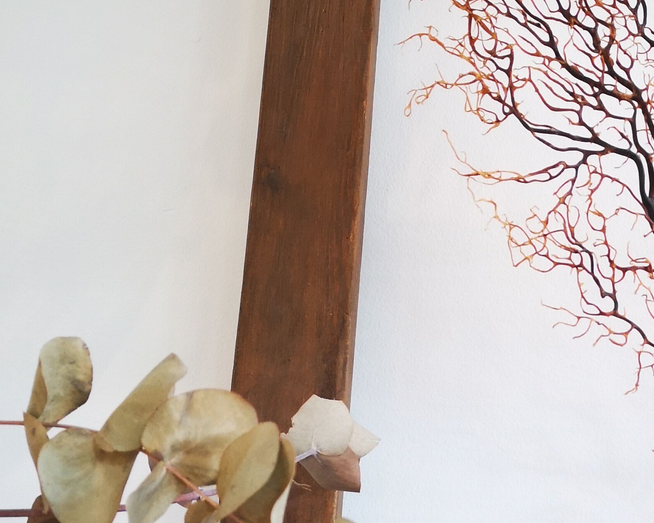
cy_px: 480
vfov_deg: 24.2
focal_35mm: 61
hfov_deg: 30.5
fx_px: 1181
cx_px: 477
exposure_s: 1/33.3
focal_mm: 3.95
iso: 200
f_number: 1.8
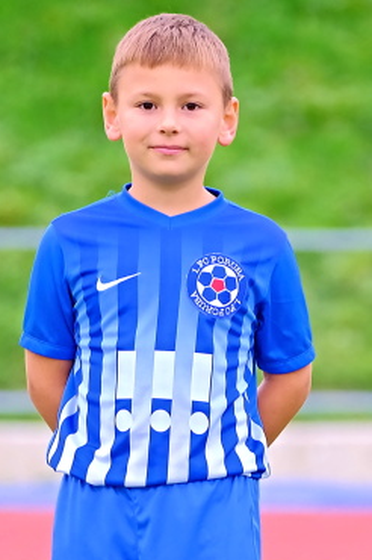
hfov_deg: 3.6
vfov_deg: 5.4
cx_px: 144
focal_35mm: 383
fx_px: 5947
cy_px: 506
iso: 640
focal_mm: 134.4
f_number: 2.8
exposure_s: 1/250
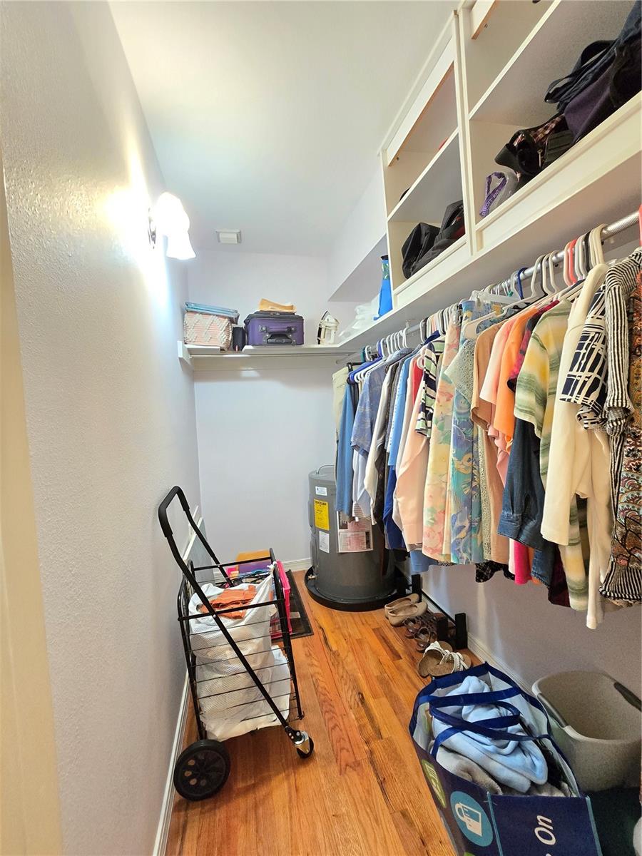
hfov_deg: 89.9
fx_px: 321
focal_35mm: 13
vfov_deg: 106.2
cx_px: 321
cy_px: 428
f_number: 2.2
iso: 1000
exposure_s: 1/60
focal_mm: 2.2
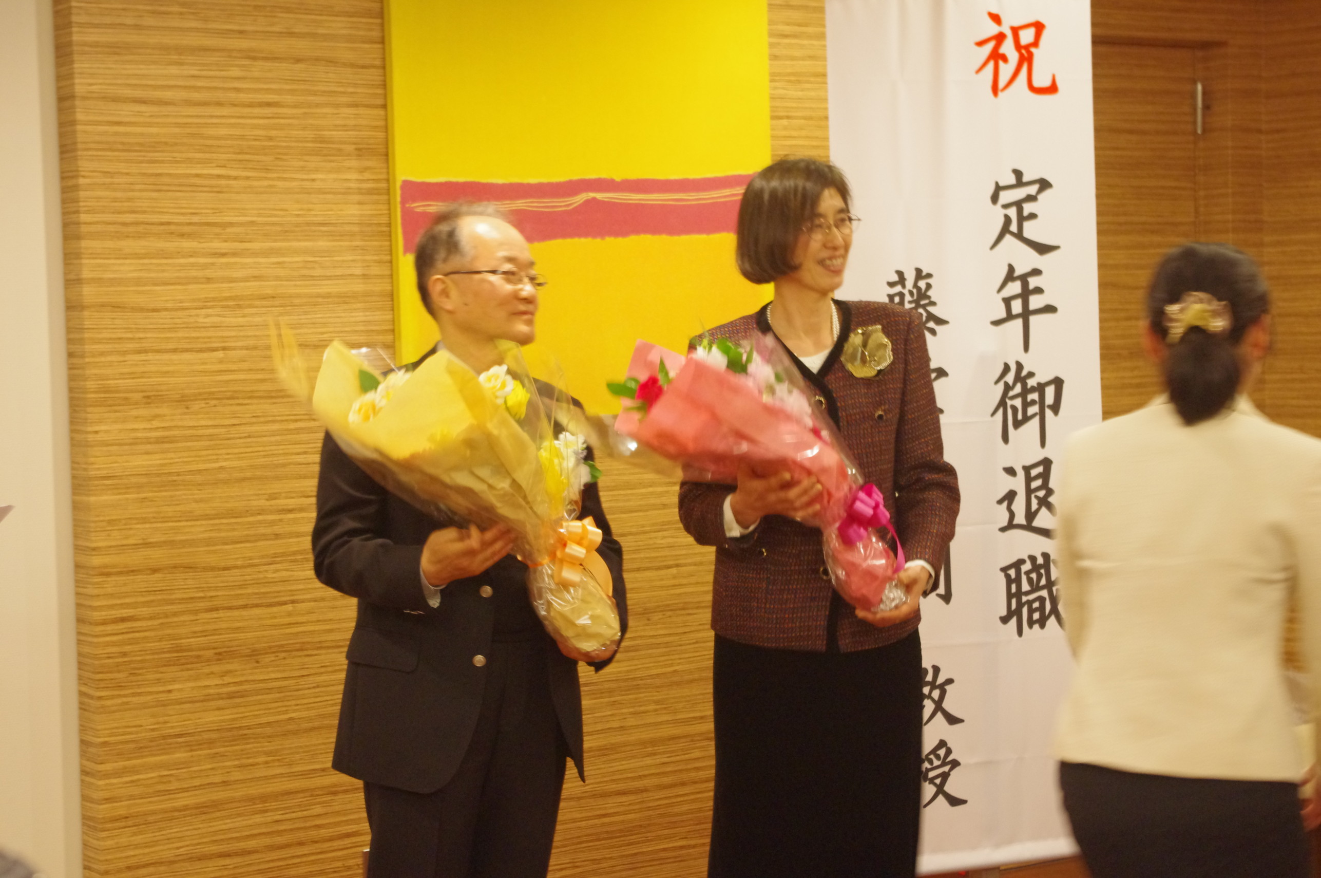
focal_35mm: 75
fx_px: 2749
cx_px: 660
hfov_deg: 27.0
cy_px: 439
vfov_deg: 18.1
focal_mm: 50
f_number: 5.6
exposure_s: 1/20
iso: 2000
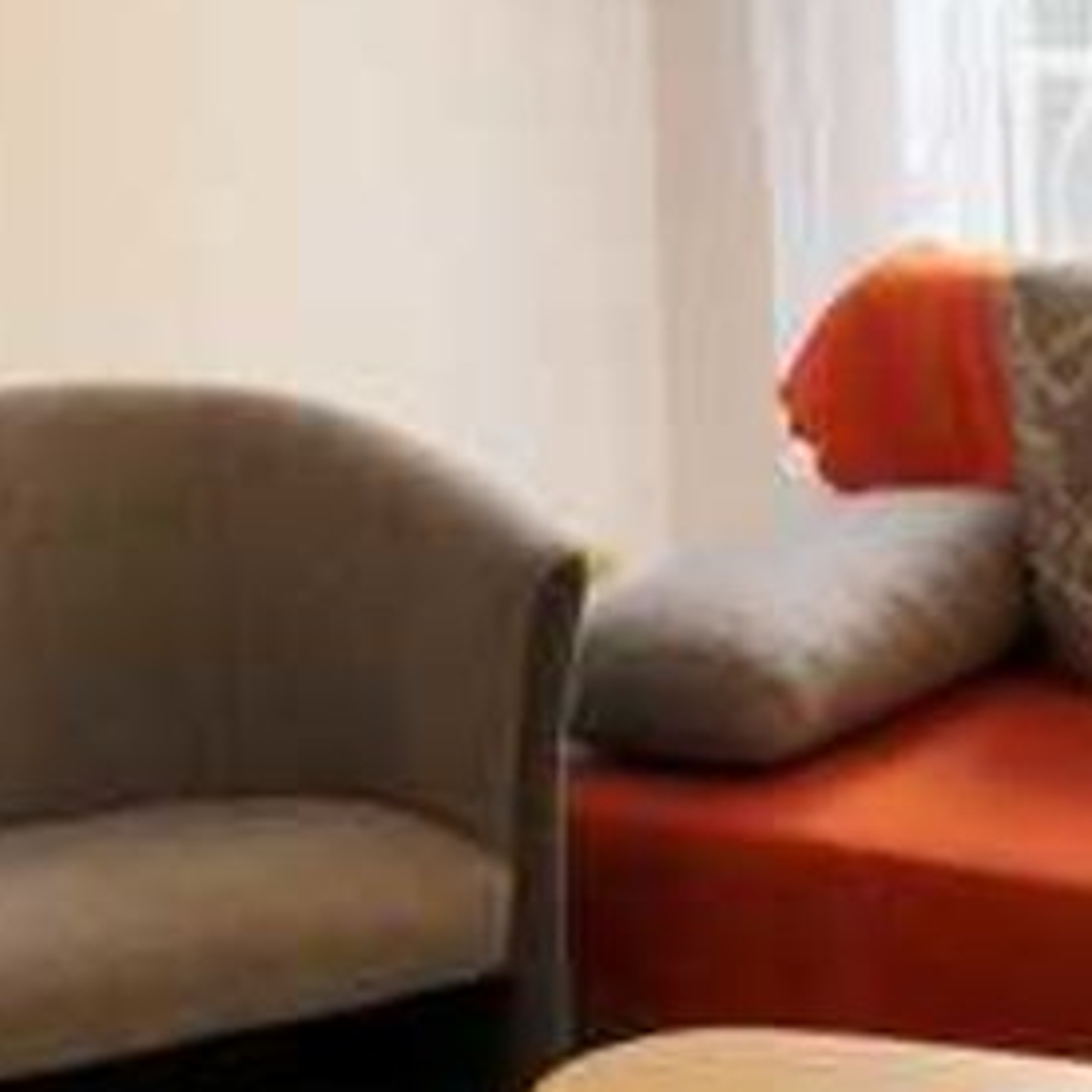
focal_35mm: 108
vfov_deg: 16.1
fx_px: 3855
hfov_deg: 16.1
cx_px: 774
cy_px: 306
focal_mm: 3.99
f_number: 1.8
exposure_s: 1/33
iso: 32
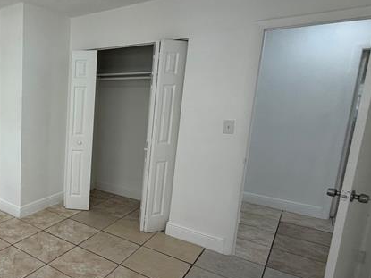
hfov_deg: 55.6
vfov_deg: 51.3
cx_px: 30
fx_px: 289
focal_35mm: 27
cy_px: 144
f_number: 2.2
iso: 100
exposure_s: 1/121
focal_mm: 2.22
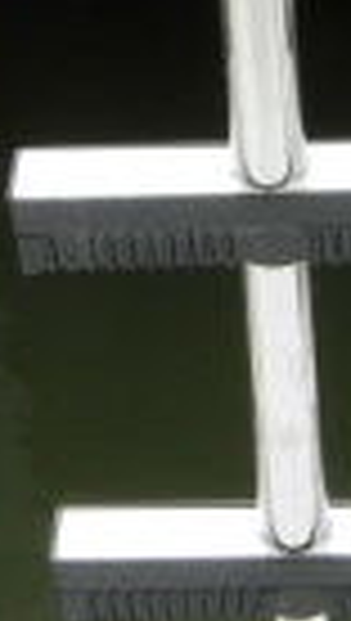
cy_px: 4
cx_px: 248
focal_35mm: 227
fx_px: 3742
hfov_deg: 5.4
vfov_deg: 9.4
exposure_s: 1/235
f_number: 6.1
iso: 50
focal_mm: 7.5
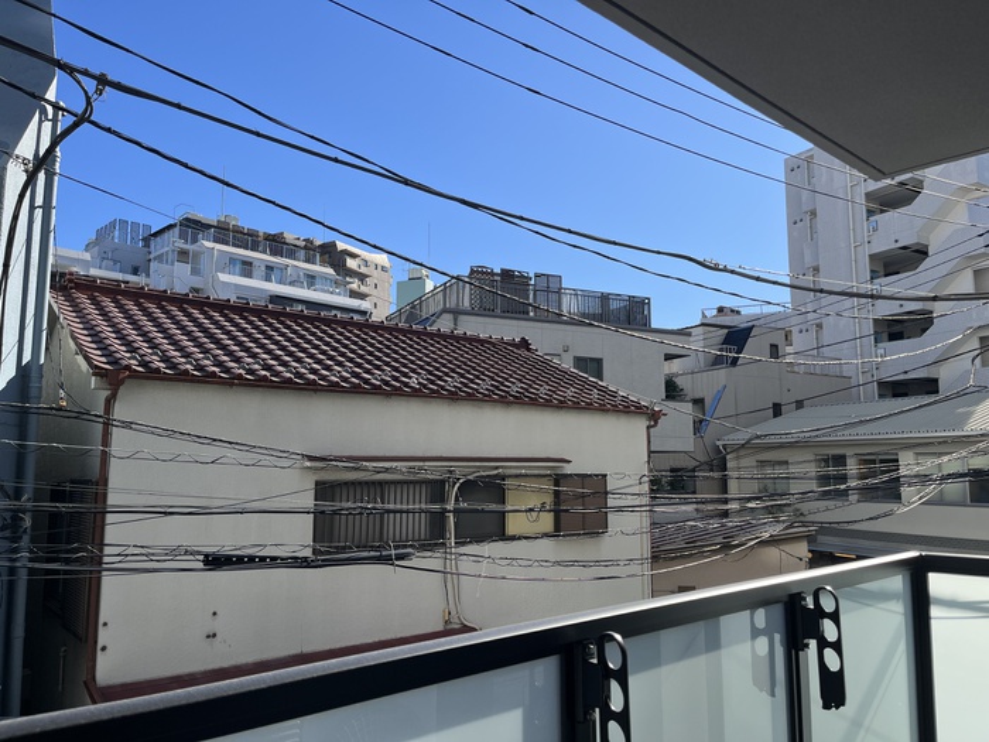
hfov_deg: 67.3
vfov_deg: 53.1
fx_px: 743
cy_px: 371
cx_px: 494
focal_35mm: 26
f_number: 1.6
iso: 50
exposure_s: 1/2688
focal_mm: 5.1
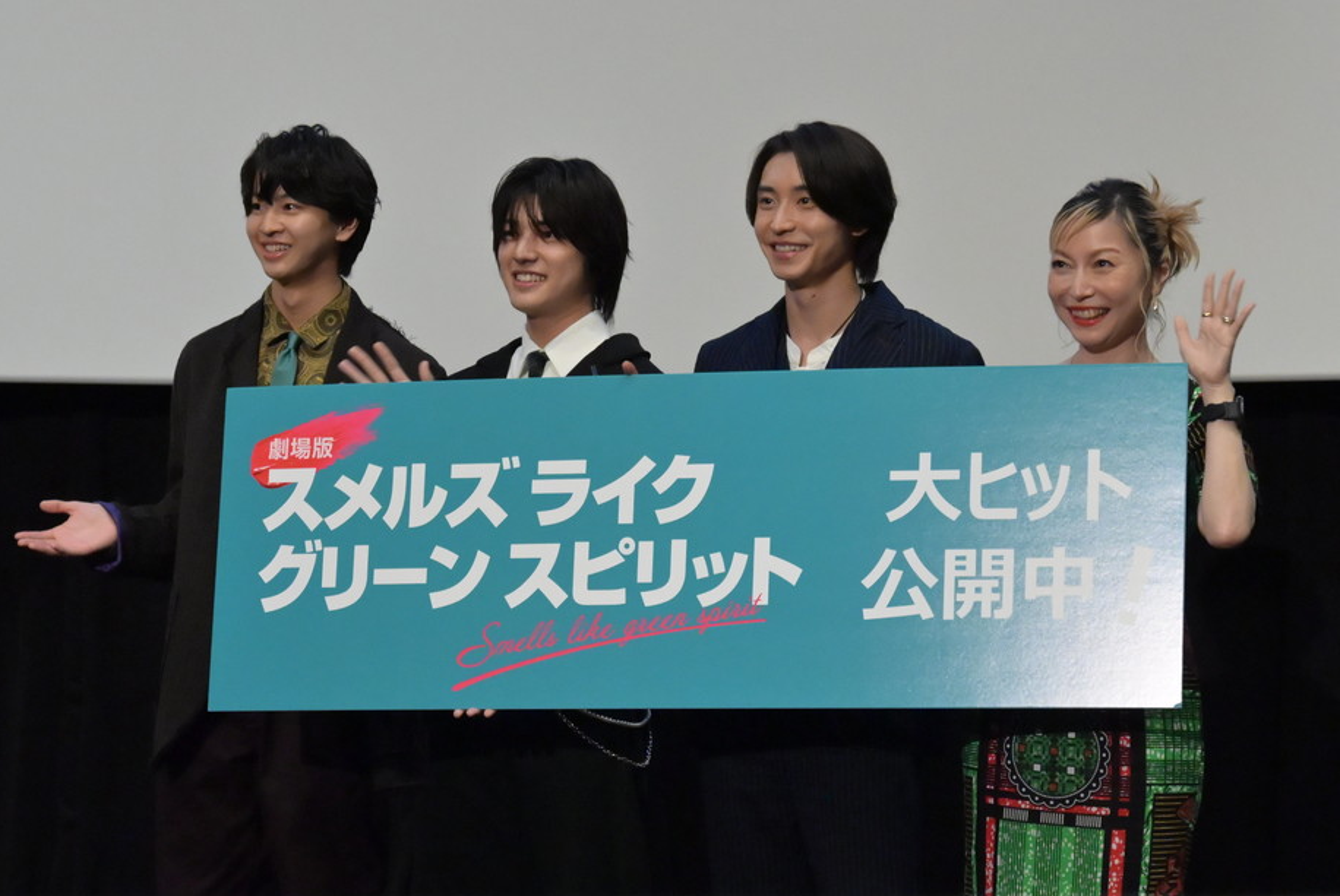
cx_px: 679
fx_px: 4434
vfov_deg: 11.5
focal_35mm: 119
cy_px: 419
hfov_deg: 17.2
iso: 8000
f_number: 6.3
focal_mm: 73
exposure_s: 1/125
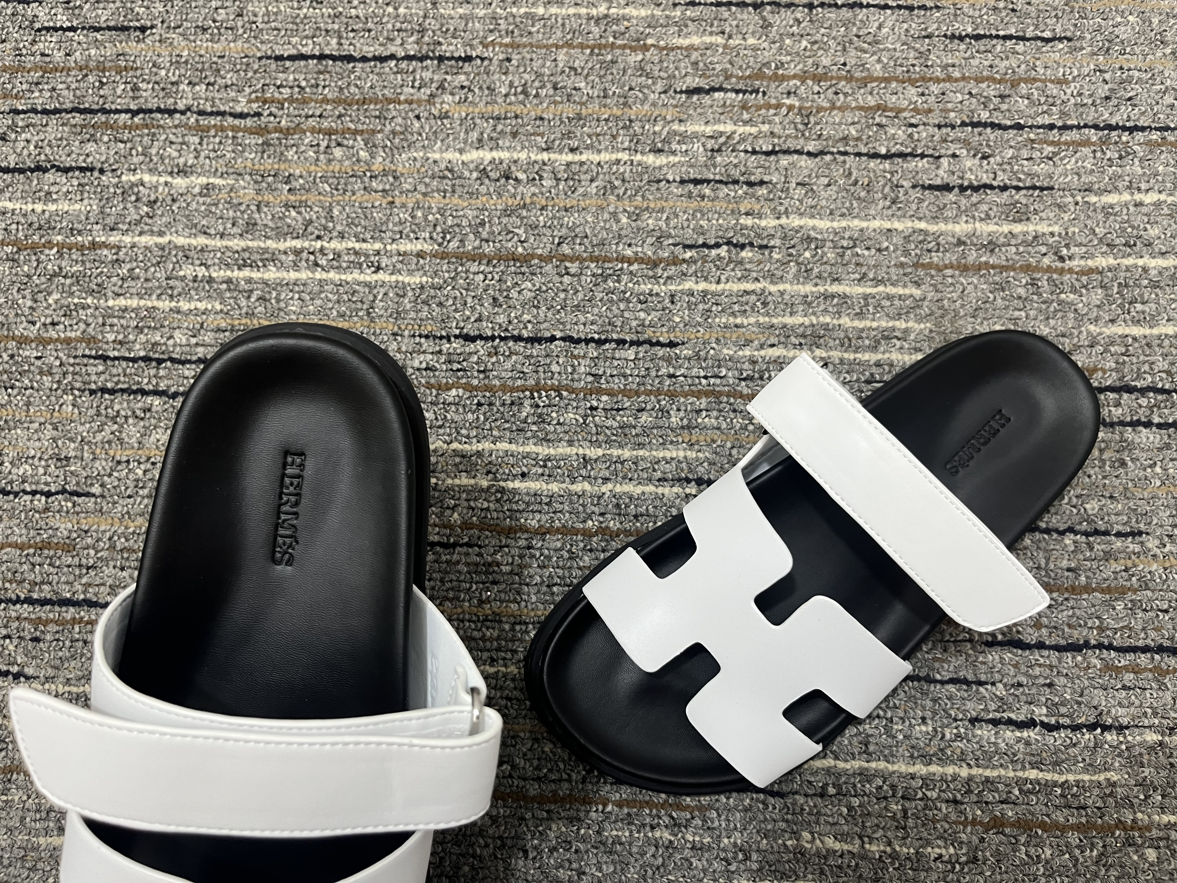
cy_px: 442
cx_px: 588
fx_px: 884
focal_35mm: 26
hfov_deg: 67.3
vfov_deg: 53.1
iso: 125
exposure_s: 1/50
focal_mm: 5.1
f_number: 1.6
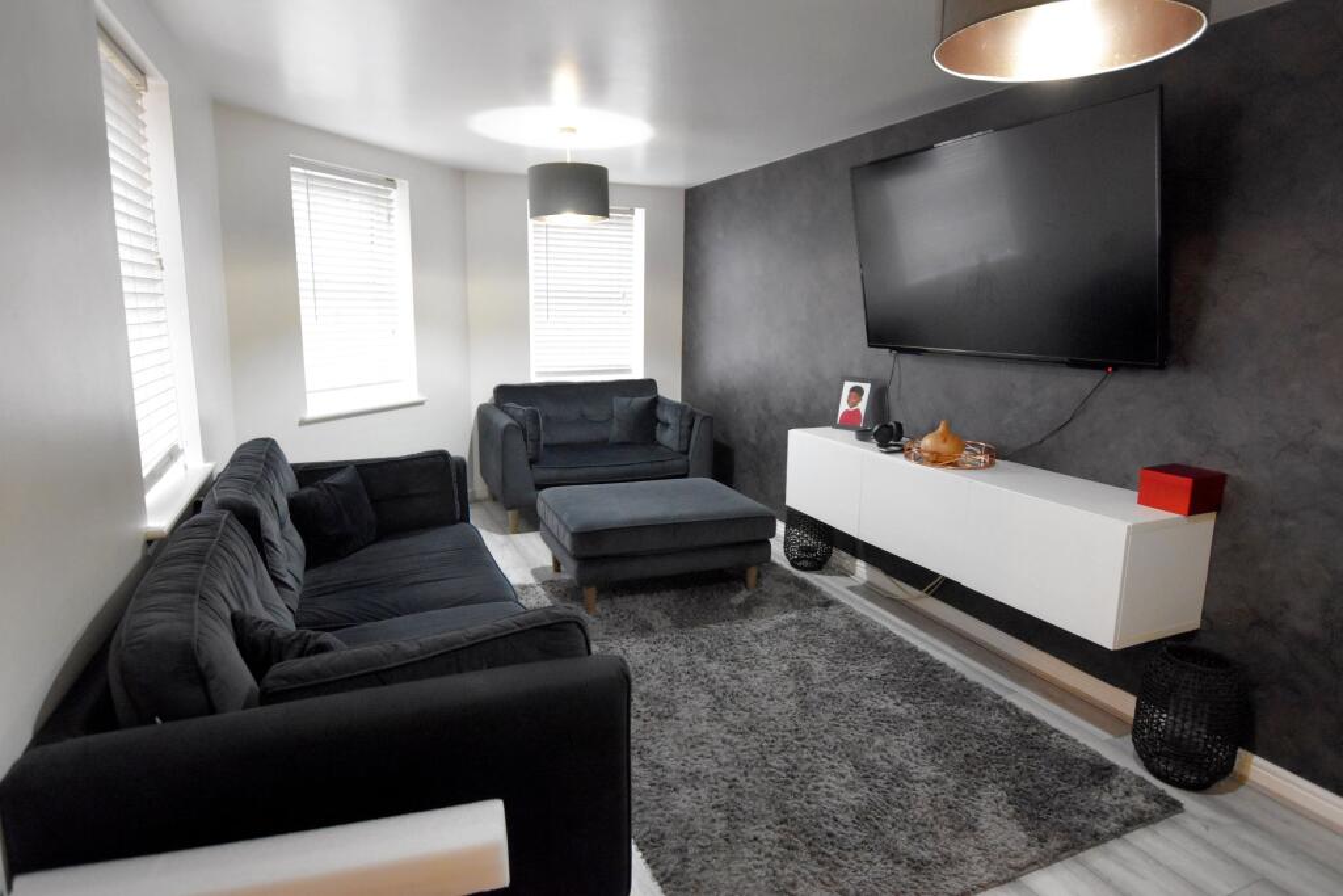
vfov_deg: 63.2
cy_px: 448
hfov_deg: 85.4
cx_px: 672
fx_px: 728
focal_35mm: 20
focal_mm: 13
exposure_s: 1/125
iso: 2200
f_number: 3.5
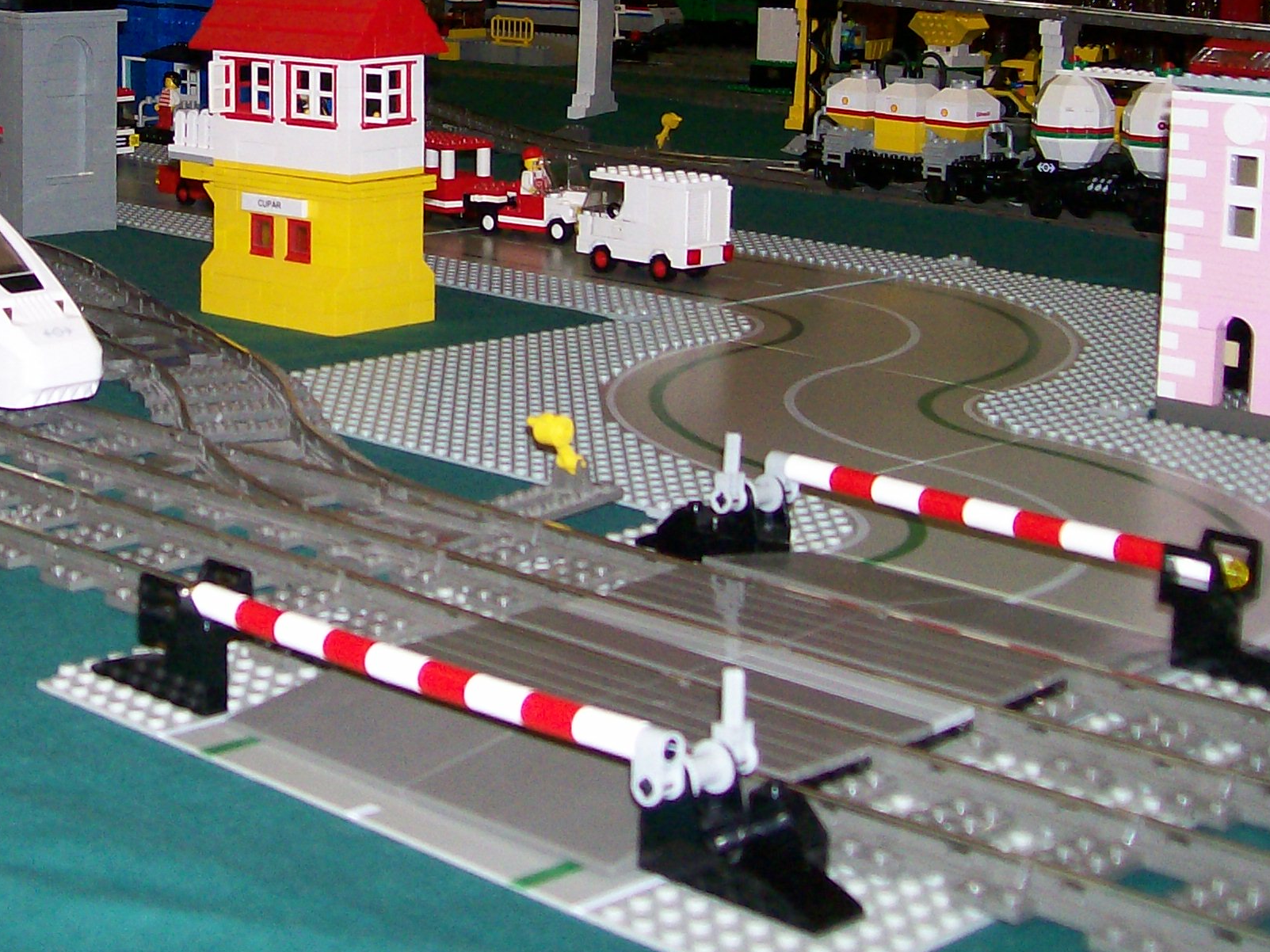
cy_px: 159
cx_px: 200
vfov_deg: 21.0
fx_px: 2531
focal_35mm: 69
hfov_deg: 27.4
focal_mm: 6
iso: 140
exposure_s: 1/64
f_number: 2.7
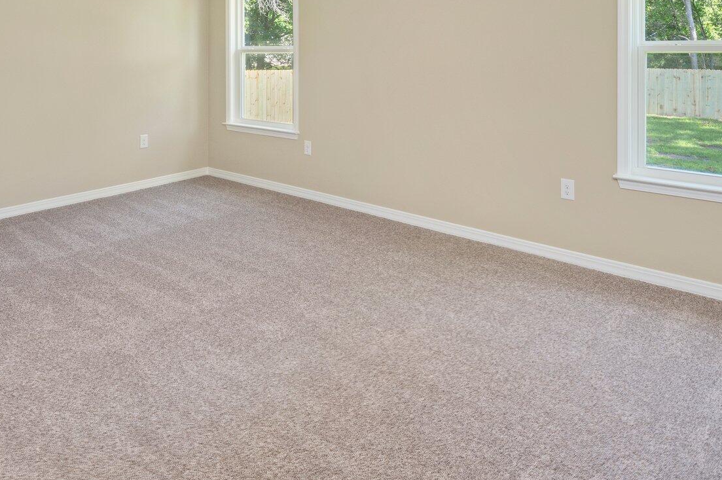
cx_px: 319
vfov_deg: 45.1
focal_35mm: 26
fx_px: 521
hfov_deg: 69.2
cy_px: 52
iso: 320
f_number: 9
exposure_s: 1/8
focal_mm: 14
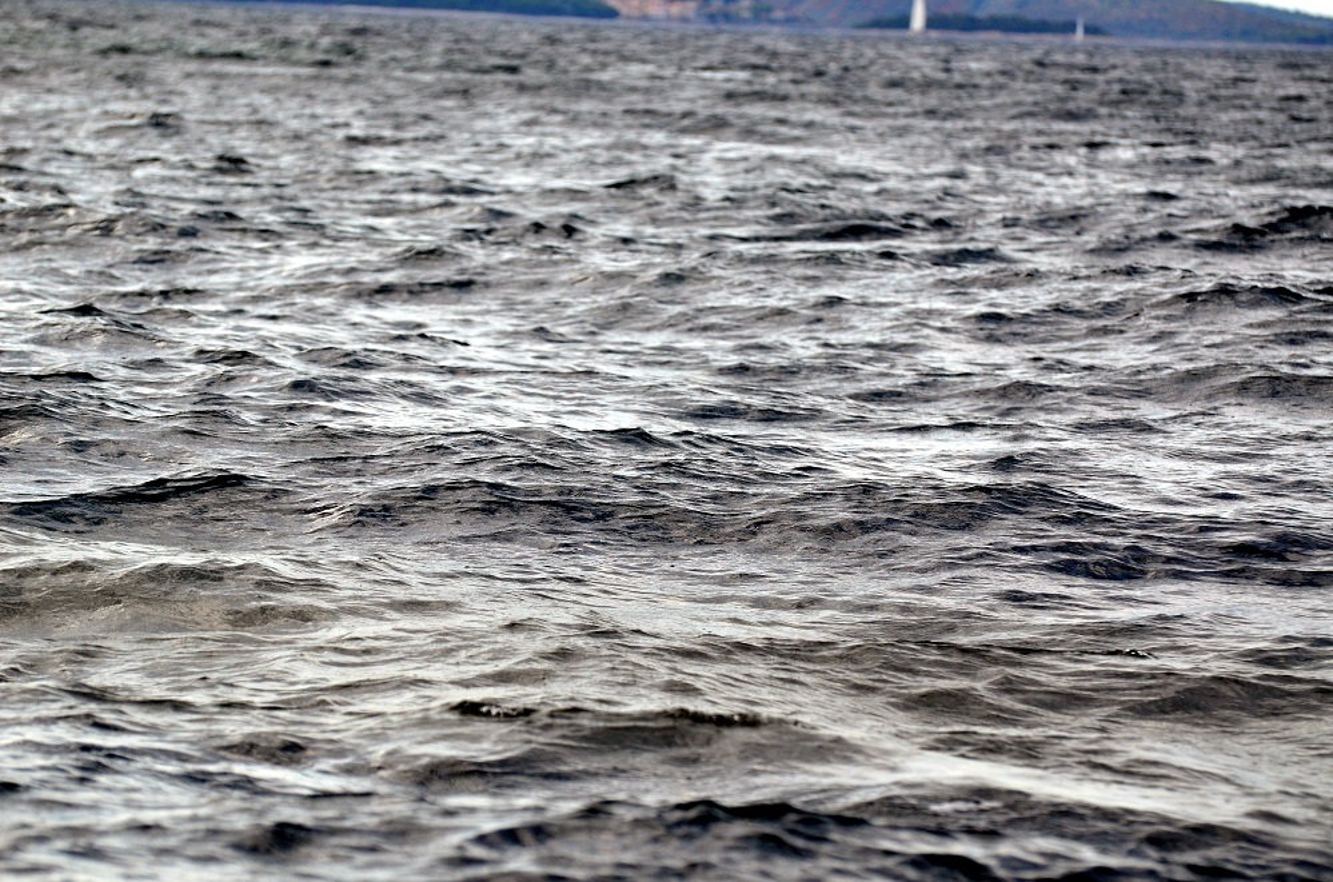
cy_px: 441
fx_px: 9420
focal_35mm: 255
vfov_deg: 5.4
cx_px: 666
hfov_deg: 8.1
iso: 640
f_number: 5
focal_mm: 170
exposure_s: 1/4000
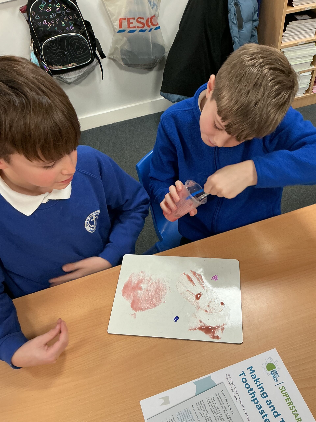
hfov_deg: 48.2
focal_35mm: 29
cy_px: 211
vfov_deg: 61.7
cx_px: 158
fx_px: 353
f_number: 1.8
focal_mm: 3
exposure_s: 1/60
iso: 80
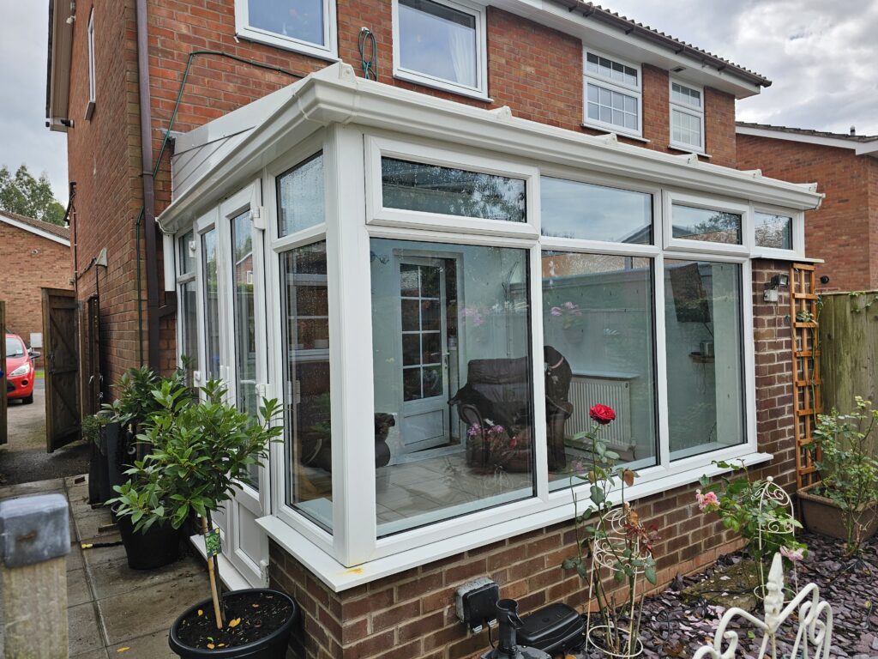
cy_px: 330
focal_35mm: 23
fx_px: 583
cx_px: 439
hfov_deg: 73.9
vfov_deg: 58.9
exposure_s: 1/492
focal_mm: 6.3
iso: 16
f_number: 1.7
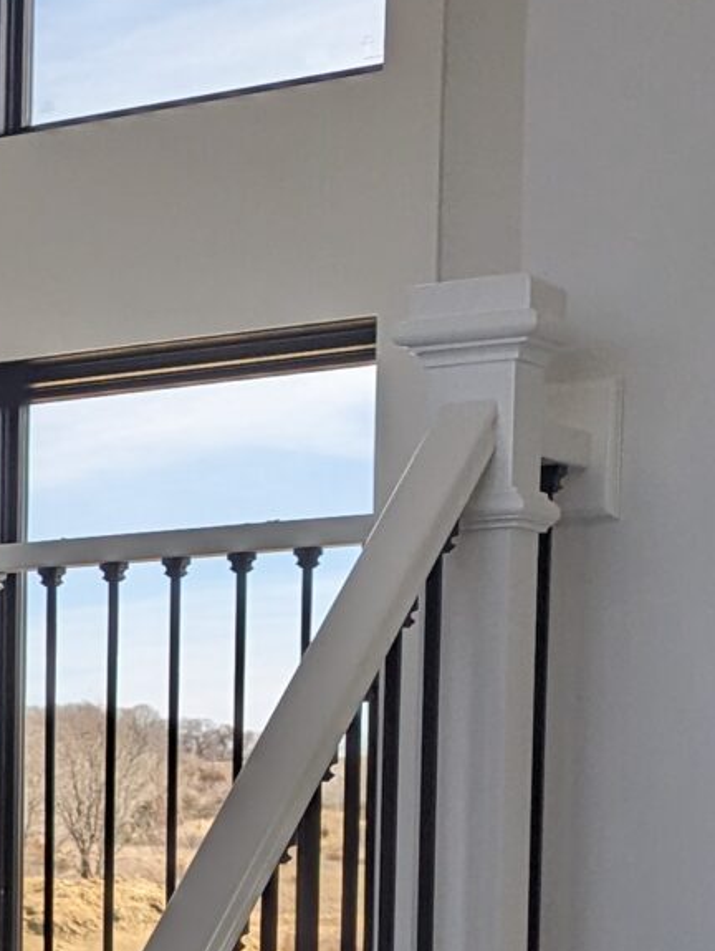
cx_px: -760
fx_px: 2940
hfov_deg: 12.1
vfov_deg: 17.7
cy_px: 1064
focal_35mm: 107
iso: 42
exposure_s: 1/826
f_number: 1.85
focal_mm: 6.81
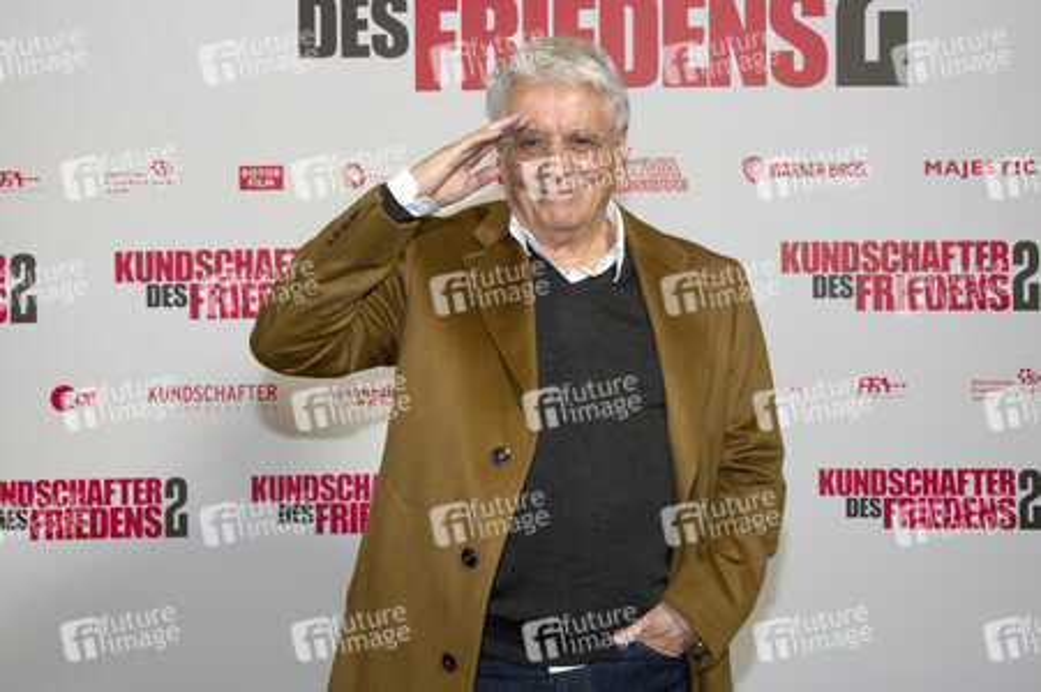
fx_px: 1156
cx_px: 520
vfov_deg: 33.4
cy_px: 346
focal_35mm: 40
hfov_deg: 48.5
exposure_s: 1/125
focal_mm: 40
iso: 1600
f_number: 6.3
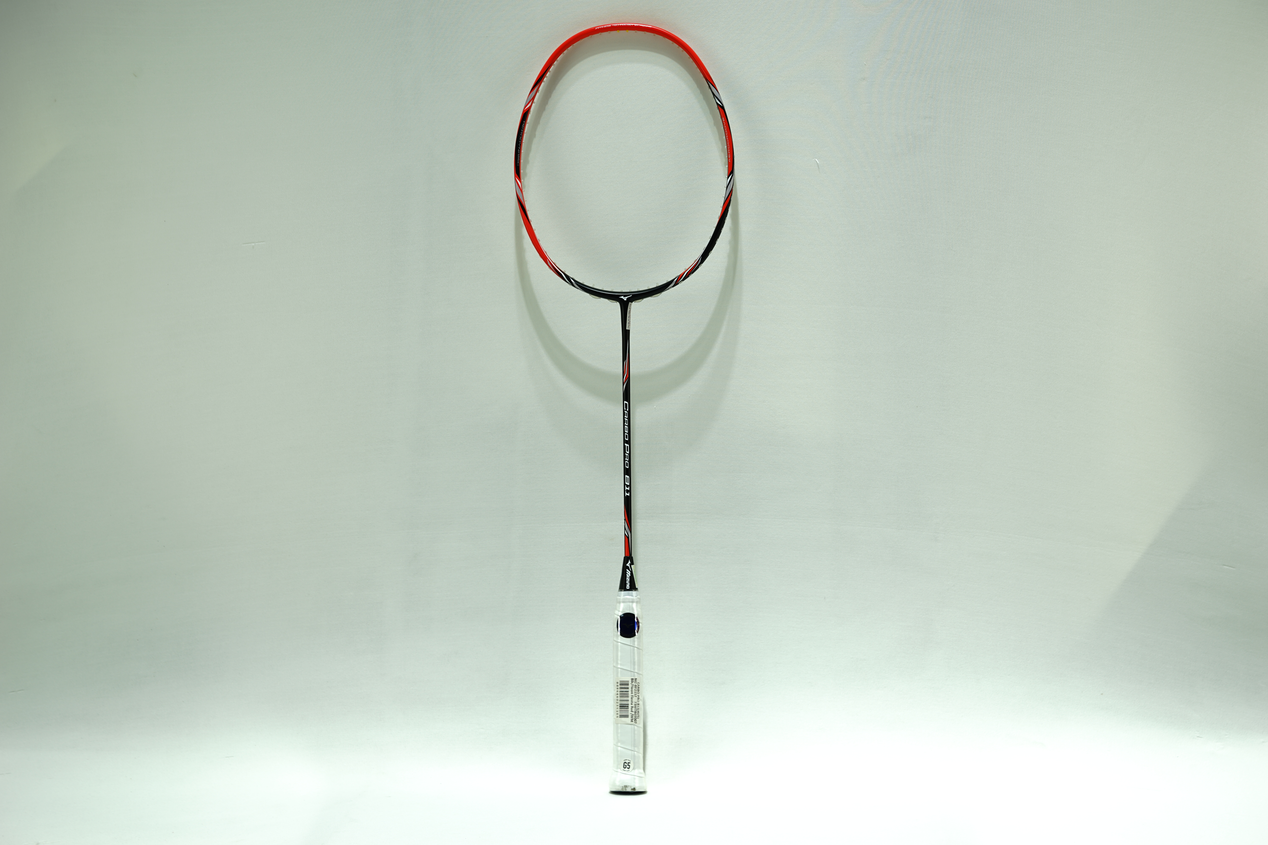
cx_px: 634
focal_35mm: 90
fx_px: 3170
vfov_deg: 15.2
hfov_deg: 22.6
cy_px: 422
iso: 100
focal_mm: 90
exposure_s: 1/10
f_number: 8
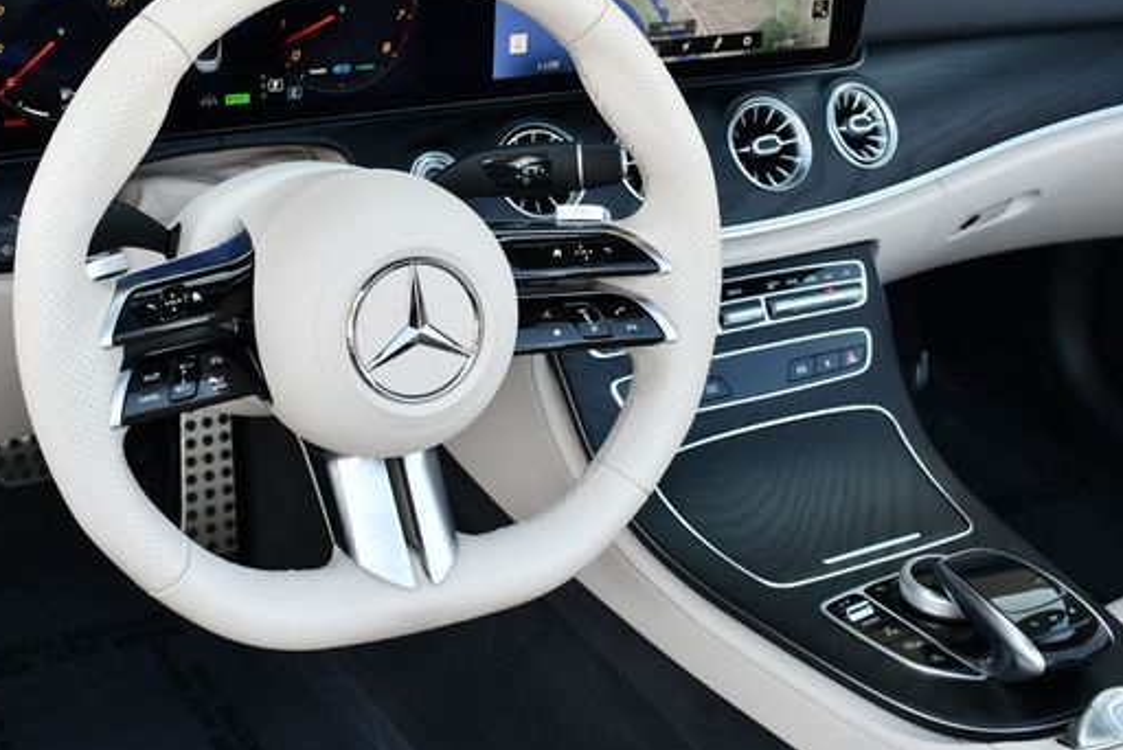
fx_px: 1717
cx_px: 496
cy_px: 316
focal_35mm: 55
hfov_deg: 36.2
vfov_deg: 24.6
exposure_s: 1/250
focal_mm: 22
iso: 400
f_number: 4.5
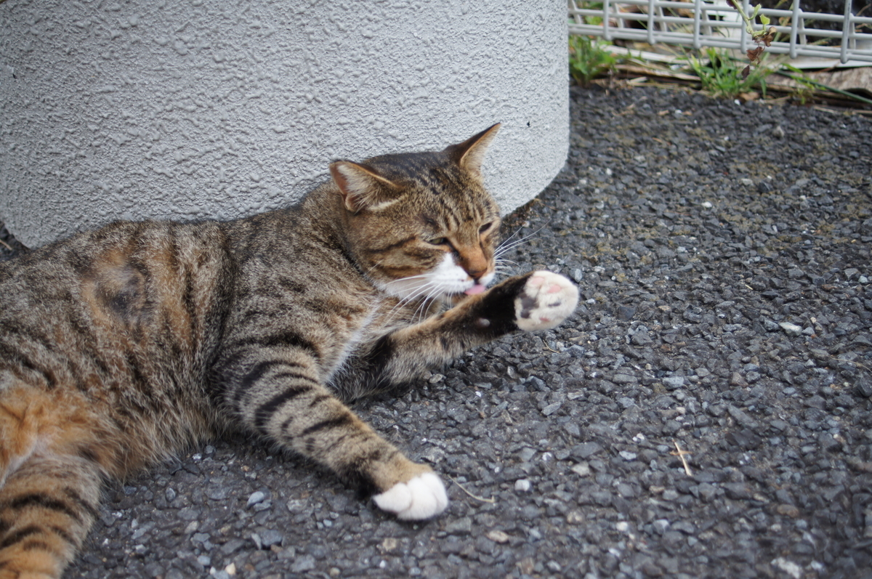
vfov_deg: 29.8
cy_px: 290
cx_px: 436
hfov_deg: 43.7
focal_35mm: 45
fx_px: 1089
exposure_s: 1/50
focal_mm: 30
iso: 100
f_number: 3.2
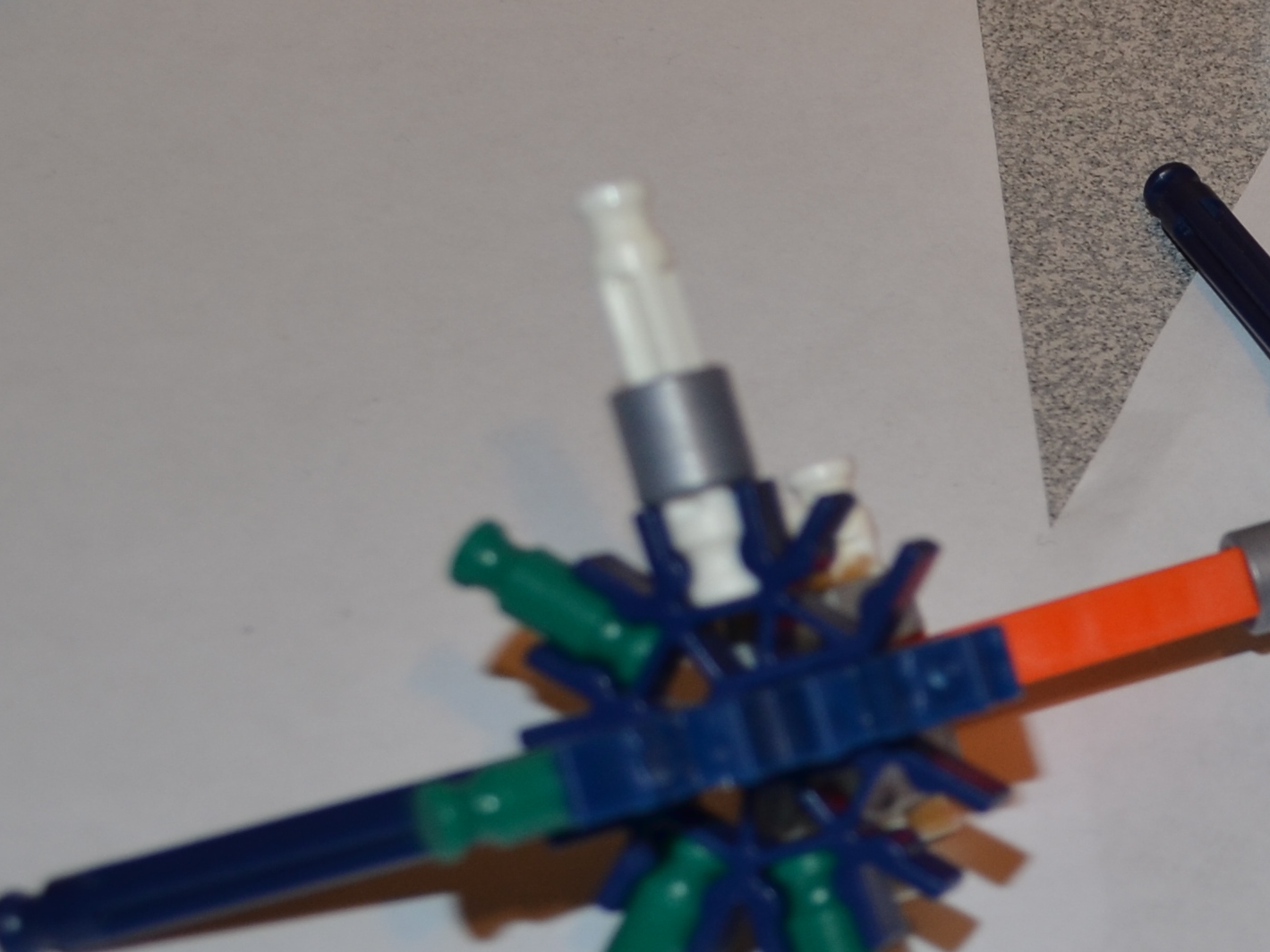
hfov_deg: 17.4
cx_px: 1965
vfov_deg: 14.8
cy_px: 535
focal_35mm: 100
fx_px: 3669
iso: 200
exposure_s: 1/30
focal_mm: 20
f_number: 5.6
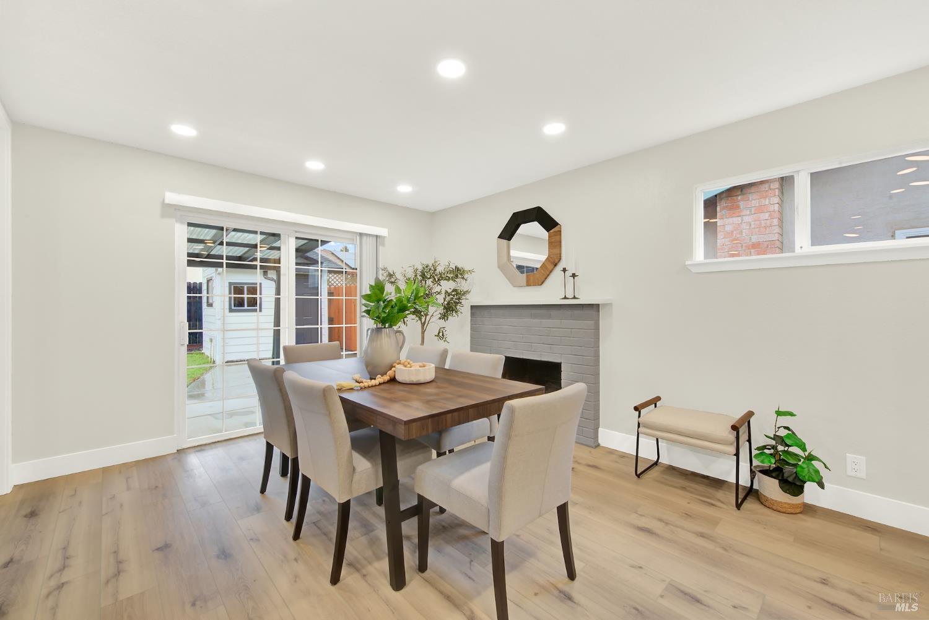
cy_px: 310
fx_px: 361
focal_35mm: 14
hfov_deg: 104.2
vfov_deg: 81.3
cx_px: 464
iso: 100
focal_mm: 14
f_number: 14
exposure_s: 1/3.33
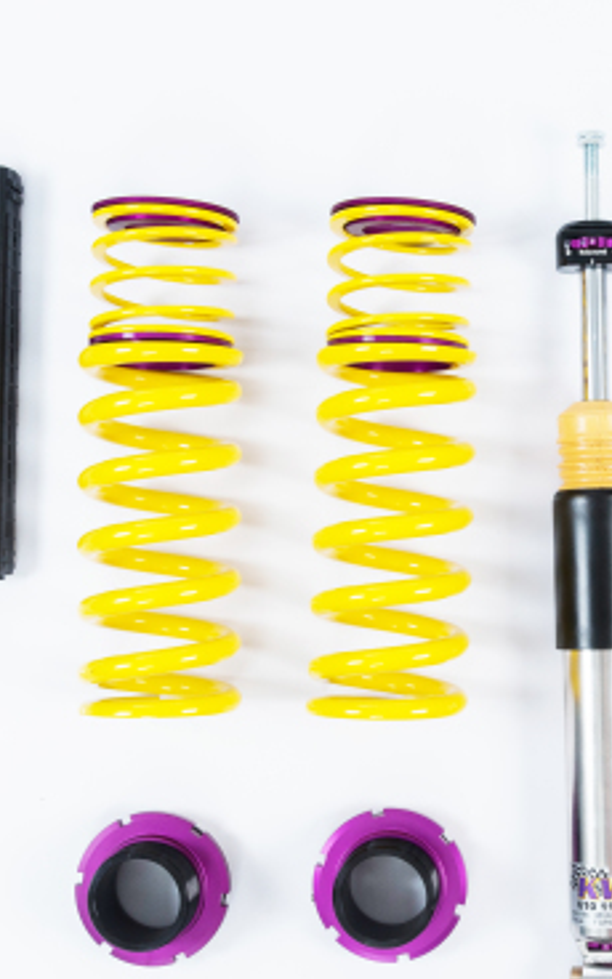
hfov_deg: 20.5
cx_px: 548
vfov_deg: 32.9
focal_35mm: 62
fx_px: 1655
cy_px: 567
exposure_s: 1/100
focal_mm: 28
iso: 400
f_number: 18
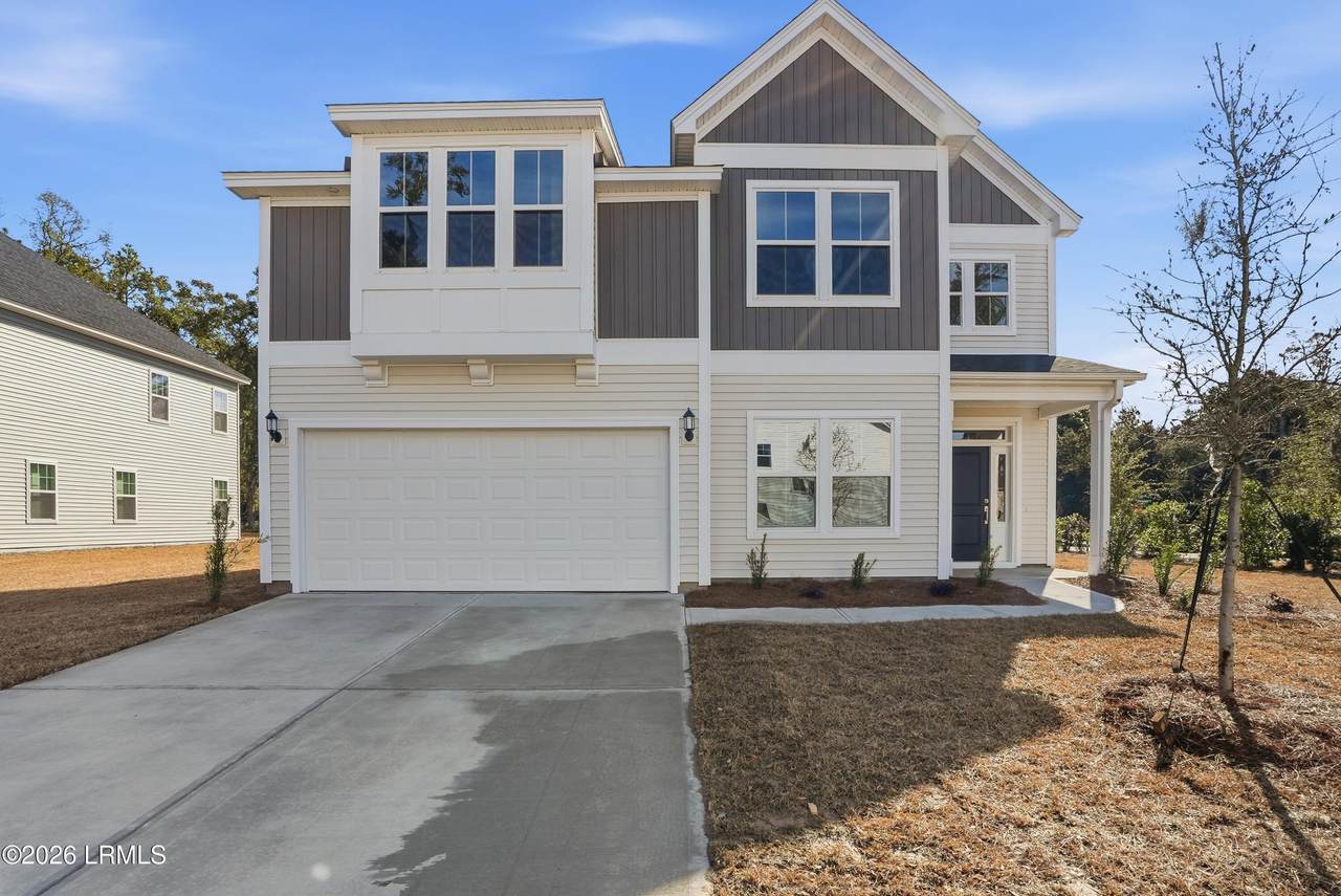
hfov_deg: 96.7
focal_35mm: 16
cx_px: 670
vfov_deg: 73.8
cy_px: 448
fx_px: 596
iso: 320
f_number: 9
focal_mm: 16
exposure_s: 1/6400
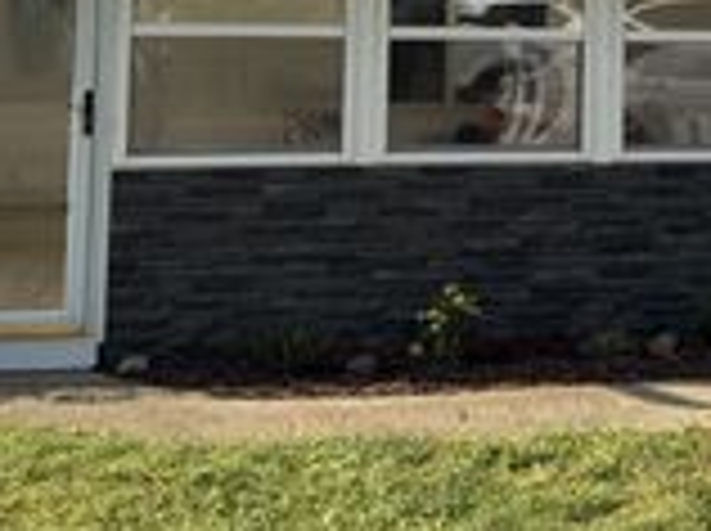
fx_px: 1559
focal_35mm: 76
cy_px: -56
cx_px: 544
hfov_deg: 25.4
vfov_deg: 18.6
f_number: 1.78
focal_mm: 6.76
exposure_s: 1/1812
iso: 80
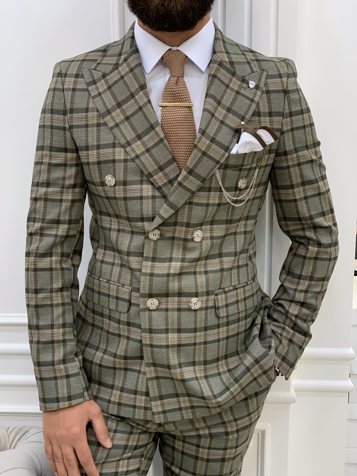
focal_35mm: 52
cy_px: 238
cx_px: 178
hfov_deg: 28.0
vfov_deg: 36.8
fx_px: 715
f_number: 2.4
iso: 80
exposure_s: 1/122
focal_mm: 6
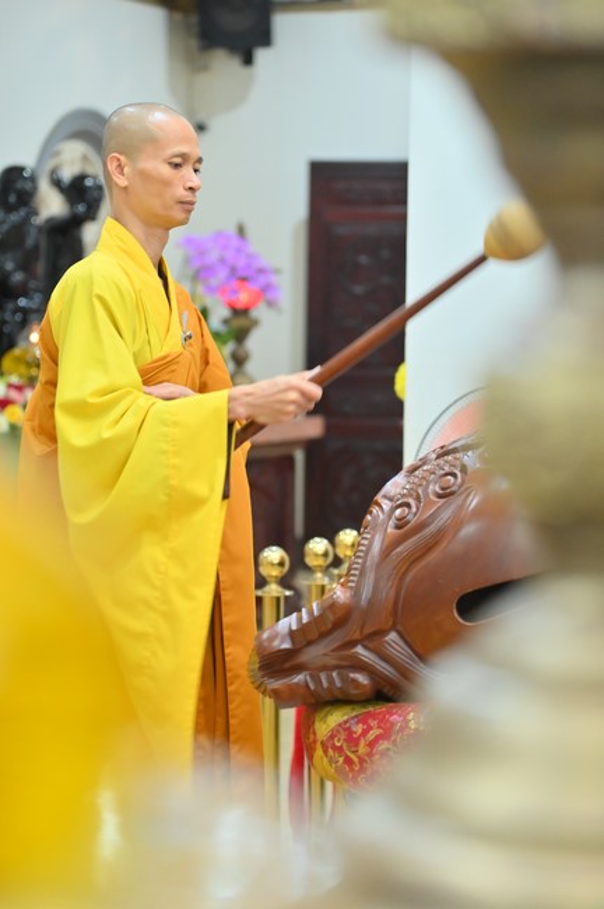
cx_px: 302
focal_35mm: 120
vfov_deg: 17.1
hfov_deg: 11.4
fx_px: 3026
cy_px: 454
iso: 1600
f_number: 4
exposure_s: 1/50
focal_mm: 120
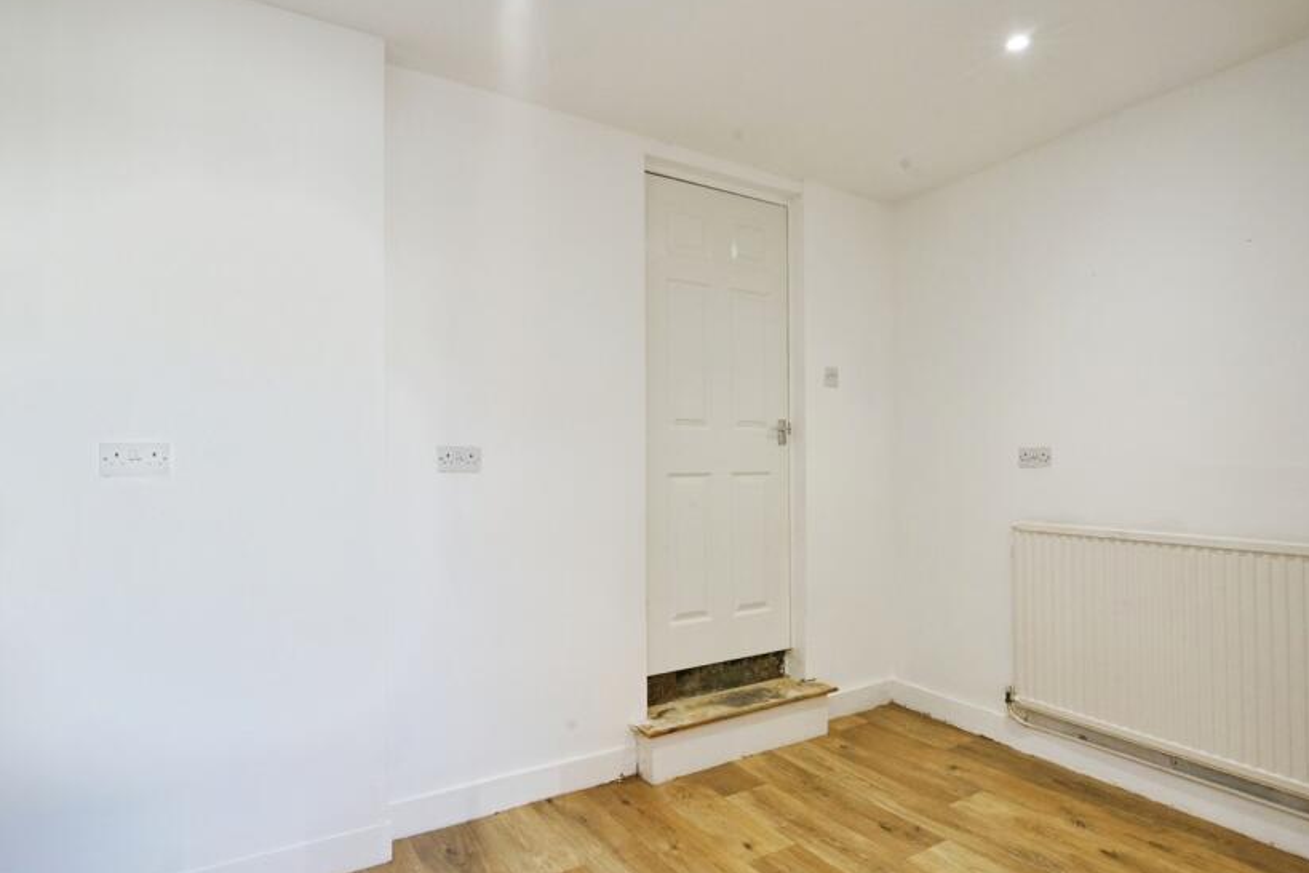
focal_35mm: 20
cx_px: 676
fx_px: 727
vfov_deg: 61.9
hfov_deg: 84.0
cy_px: 452
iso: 1250
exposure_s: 1/25
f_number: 13
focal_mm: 16
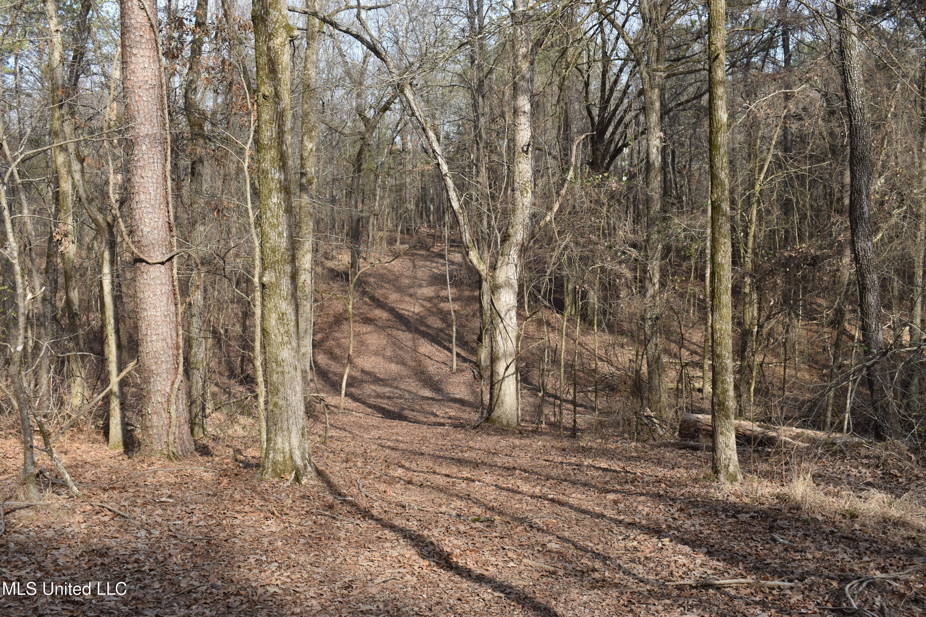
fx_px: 1080
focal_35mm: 42
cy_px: 308
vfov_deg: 31.9
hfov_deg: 46.4
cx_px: 463
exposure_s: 1/125
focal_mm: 28
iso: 100
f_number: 8
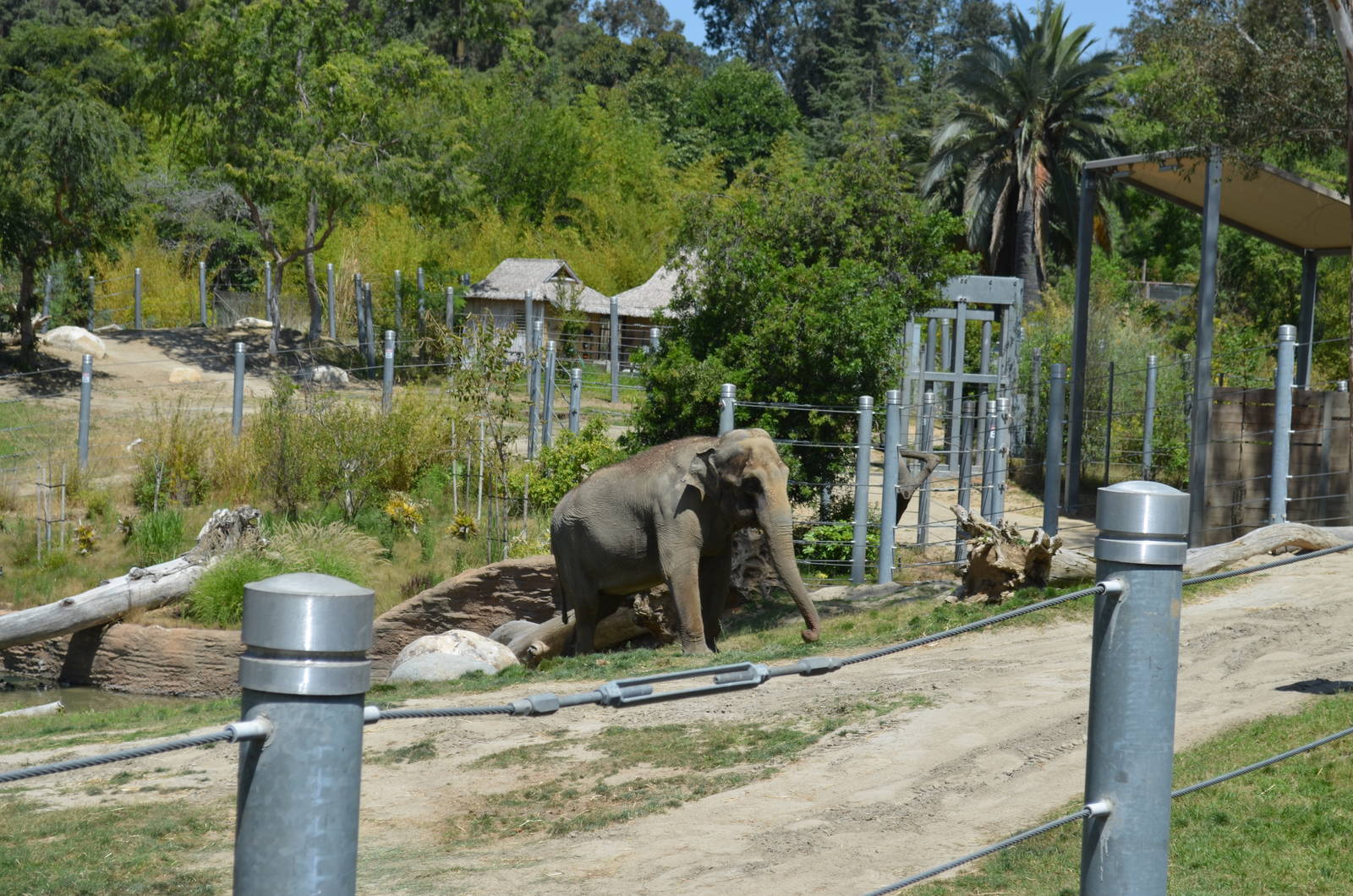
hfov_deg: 24.7
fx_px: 3094
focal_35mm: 82
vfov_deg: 16.5
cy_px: 448
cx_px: 676
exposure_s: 1/250
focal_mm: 55
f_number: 8
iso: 100
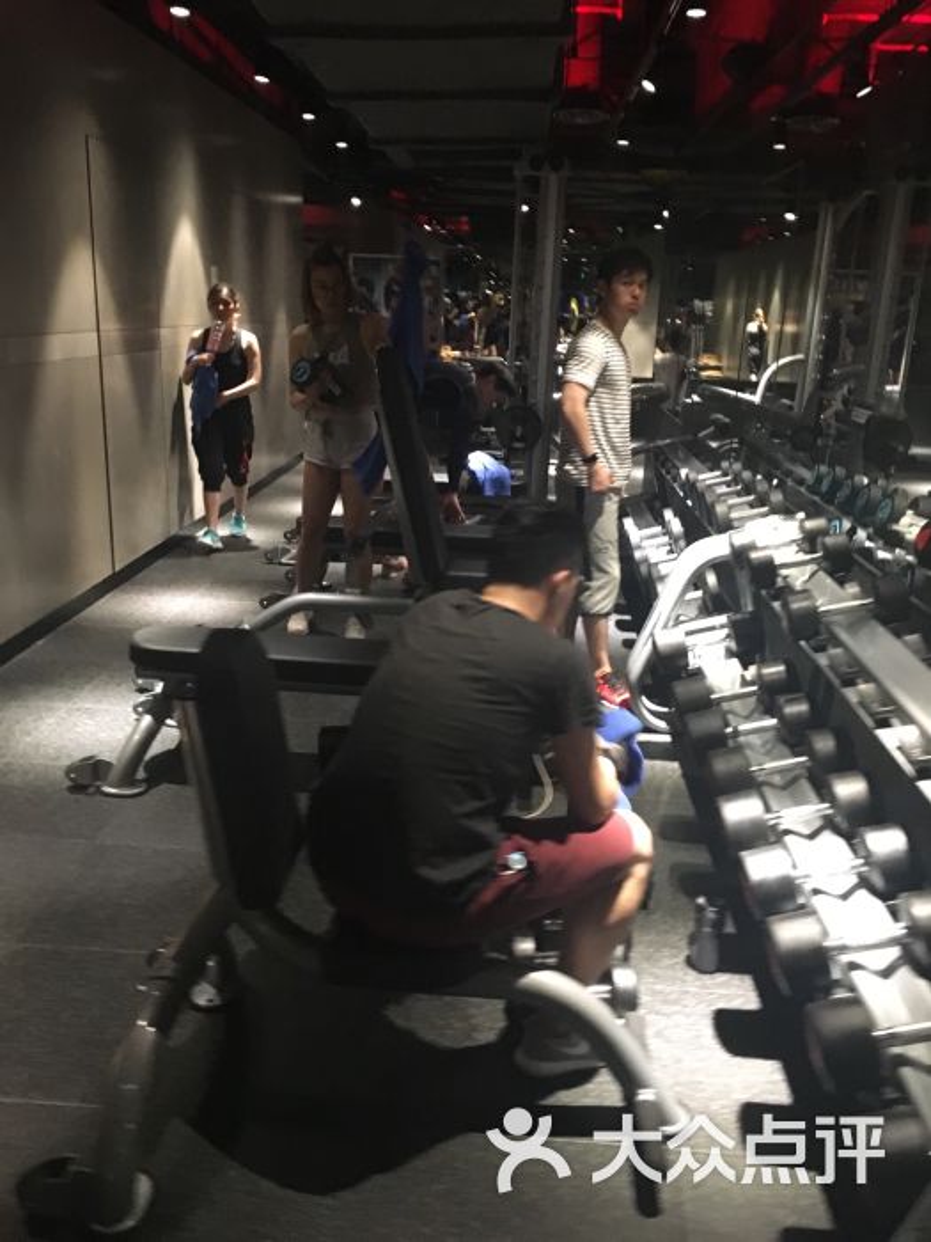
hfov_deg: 48.2
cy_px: 621
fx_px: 1040
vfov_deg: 61.7
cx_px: 466
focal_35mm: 29
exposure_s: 1/17
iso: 320
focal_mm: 4.15
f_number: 2.2
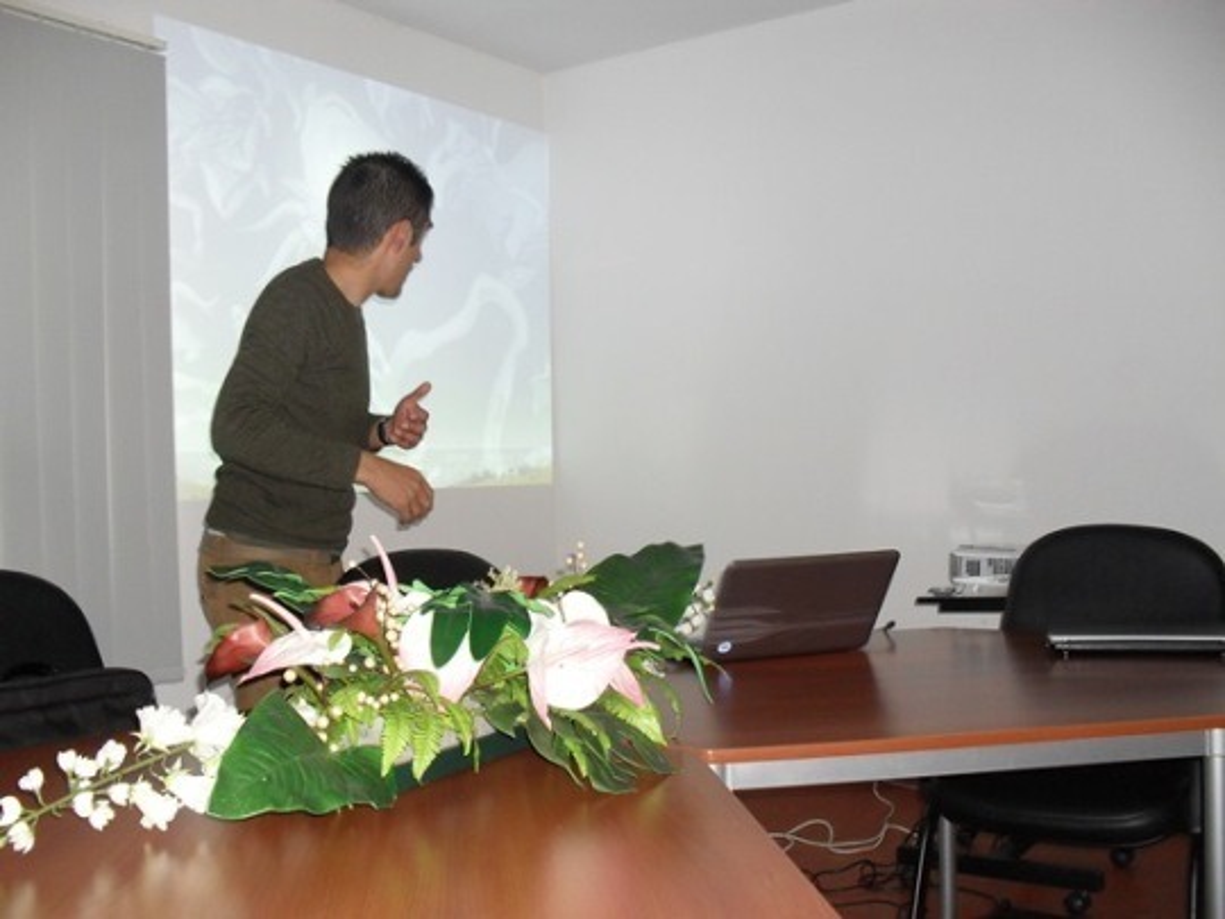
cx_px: 612
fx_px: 1239
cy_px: 460
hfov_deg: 52.6
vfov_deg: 40.7
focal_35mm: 35
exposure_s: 1/45
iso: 200
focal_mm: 6.3
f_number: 3.2
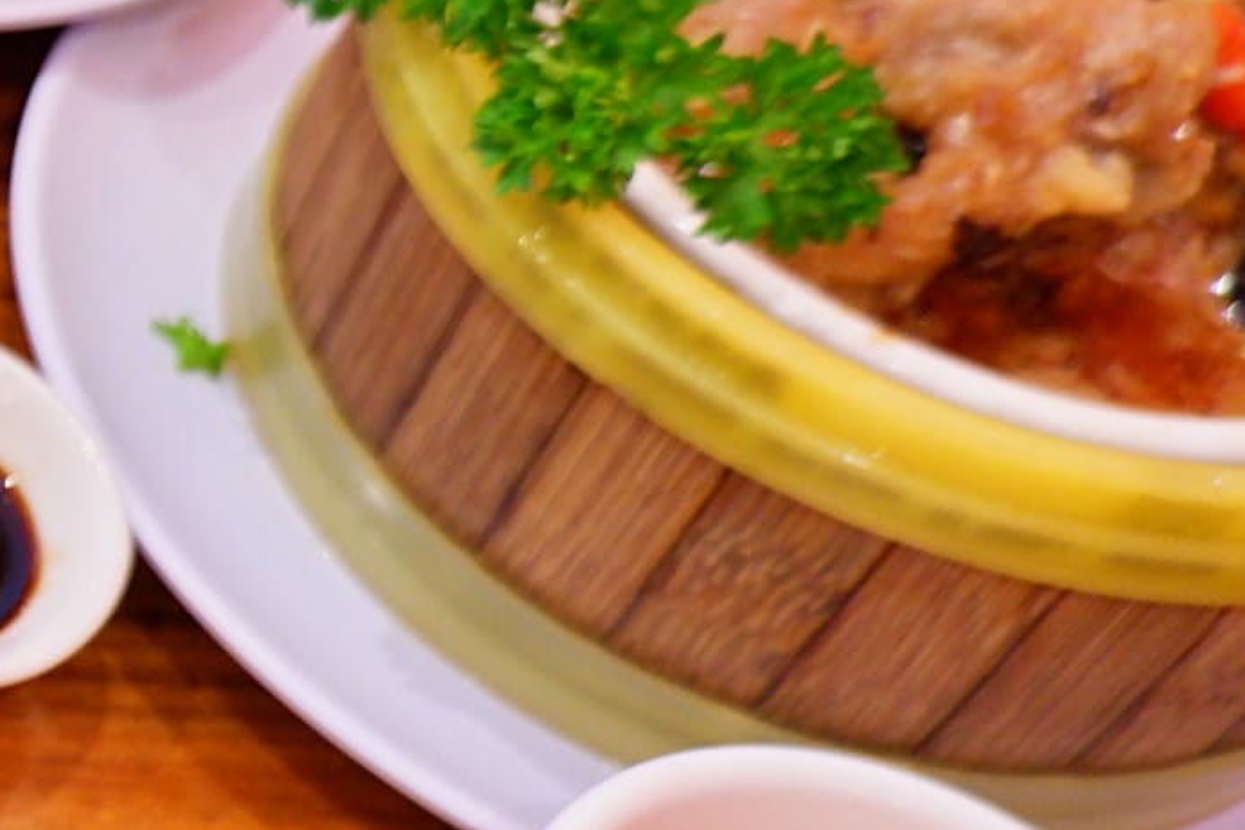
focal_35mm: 85
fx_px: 2939
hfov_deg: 18.3
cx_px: -1049
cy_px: 504
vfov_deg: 16.1
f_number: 3.5
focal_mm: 15
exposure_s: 1/34
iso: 800
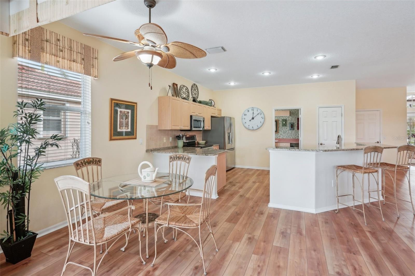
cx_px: 208
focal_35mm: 17
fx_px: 196
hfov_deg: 93.3
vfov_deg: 70.4
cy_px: 138
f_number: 8
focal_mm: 17
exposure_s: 1/15
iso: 400
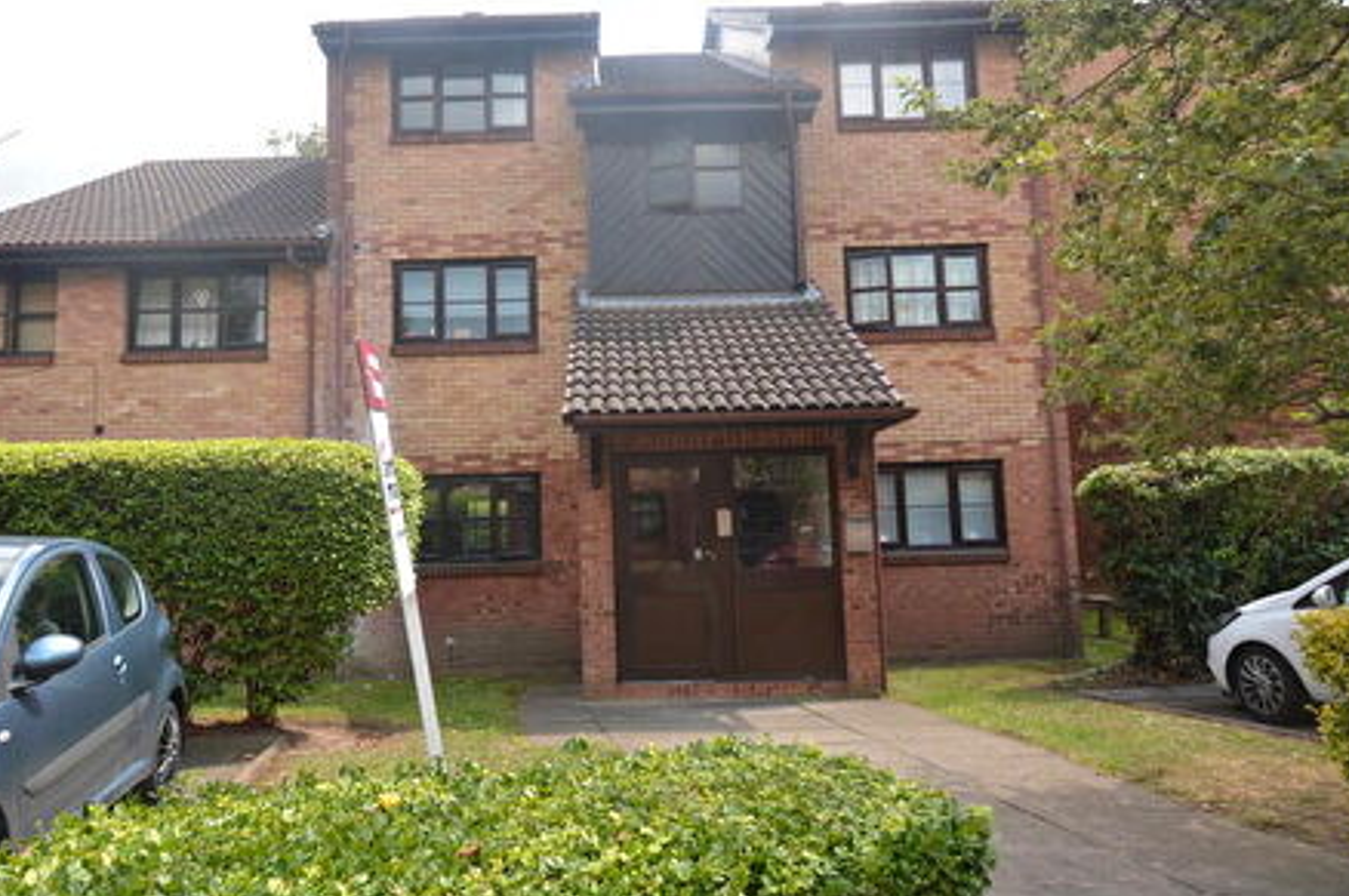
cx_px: 594
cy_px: 440
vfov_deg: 53.0
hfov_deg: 73.5
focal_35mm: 24
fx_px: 898
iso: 100
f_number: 6.3
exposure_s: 1/160
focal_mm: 10
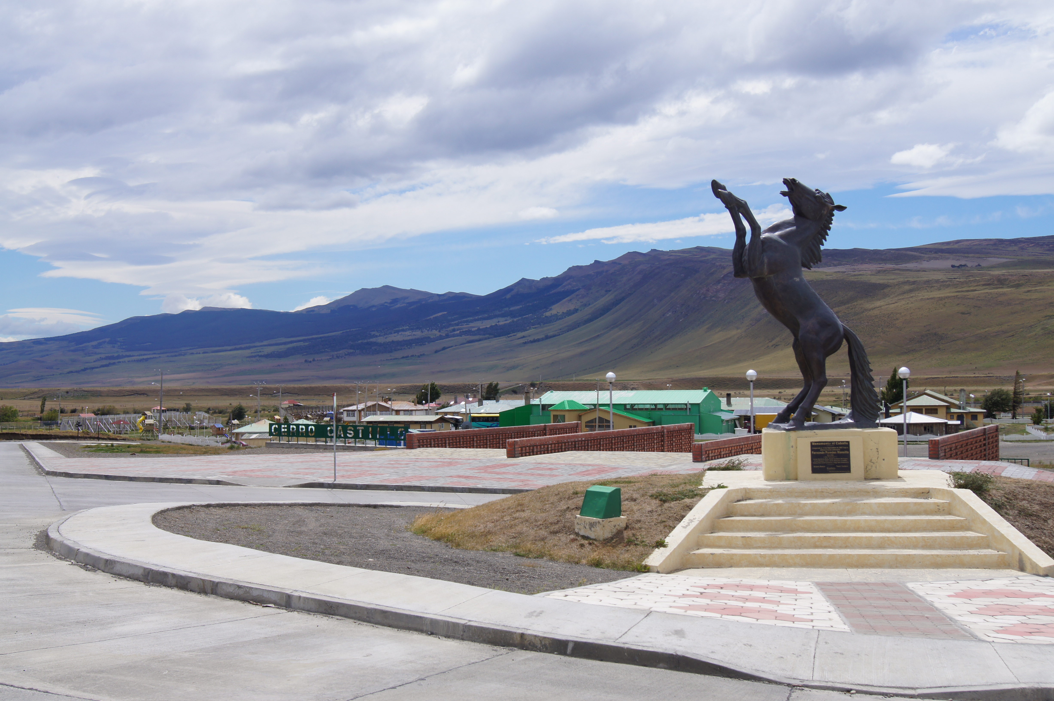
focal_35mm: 45
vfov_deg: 29.8
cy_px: 350
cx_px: 527
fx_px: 1316
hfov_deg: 43.6
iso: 100
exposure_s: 1/200
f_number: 13
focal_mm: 30
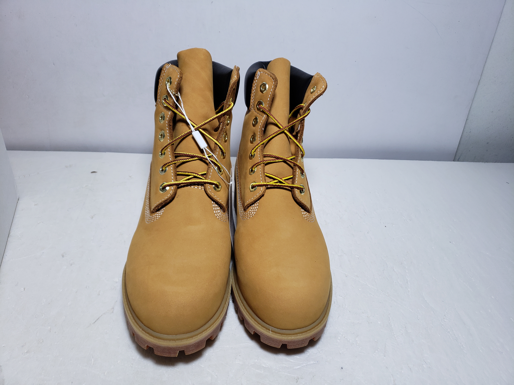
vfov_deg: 53.1
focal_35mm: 26
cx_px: 257
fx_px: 386
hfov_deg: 67.3
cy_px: 192
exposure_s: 1/532
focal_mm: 4.3
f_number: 1.5
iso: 50
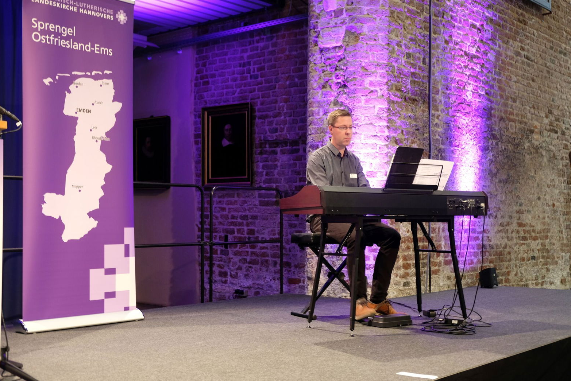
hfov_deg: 42.7
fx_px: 730
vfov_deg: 29.3
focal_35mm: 46
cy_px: 187
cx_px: 287
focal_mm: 30.2
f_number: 3.6
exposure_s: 1/12
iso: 500
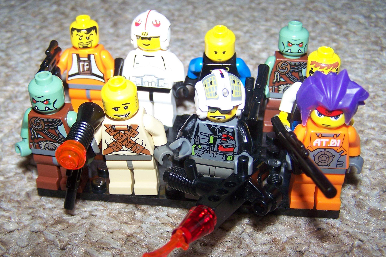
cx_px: 168
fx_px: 515
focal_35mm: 48
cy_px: 141
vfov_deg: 28.1
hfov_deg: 41.0
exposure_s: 1/60
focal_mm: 6.3
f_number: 2.8
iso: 80
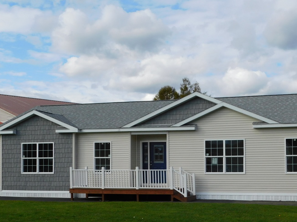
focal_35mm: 55
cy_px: 148
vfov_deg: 26.4
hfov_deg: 34.8
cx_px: 184
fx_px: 472
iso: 125
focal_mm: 6.3
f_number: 3.5
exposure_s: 1/1500
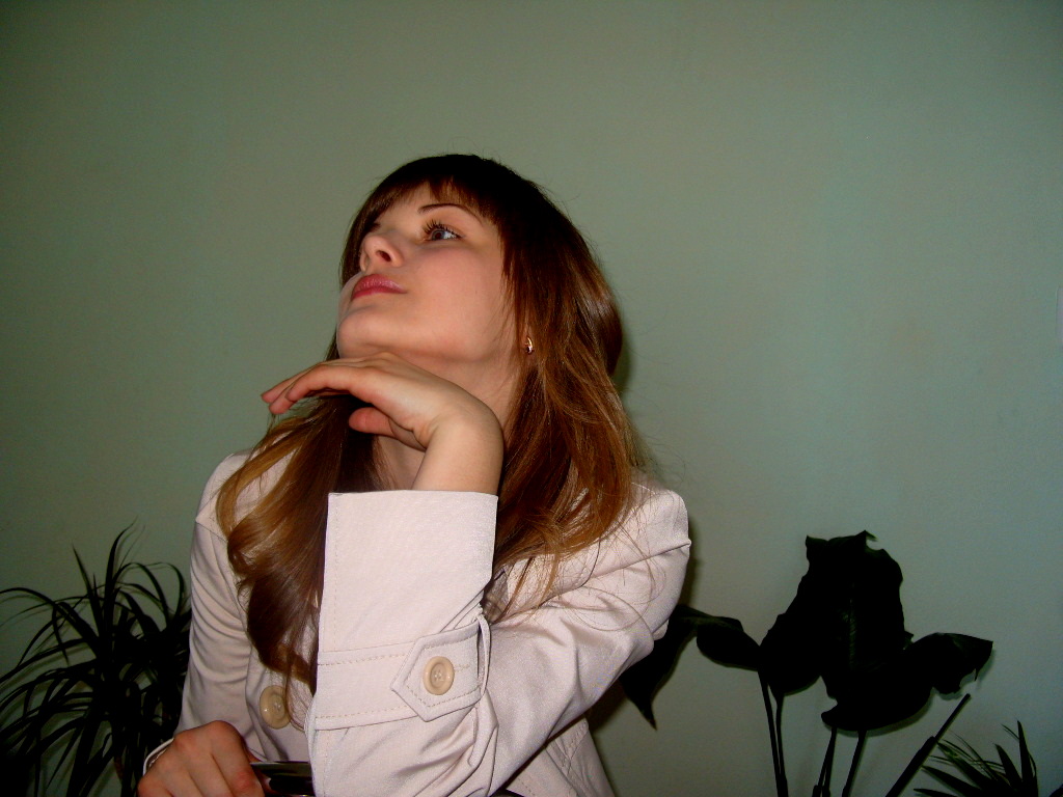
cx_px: 532
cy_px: 398
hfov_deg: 52.6
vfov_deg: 40.7
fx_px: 1075
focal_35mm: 35
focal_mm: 7.8
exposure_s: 1/45
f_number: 2.8
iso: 100
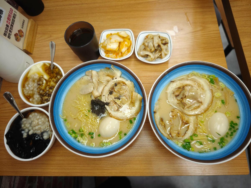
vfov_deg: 58.9
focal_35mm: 23
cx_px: 126
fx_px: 167
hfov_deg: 73.9
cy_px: 94
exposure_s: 1/120
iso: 250
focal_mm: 8.72
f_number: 1.63
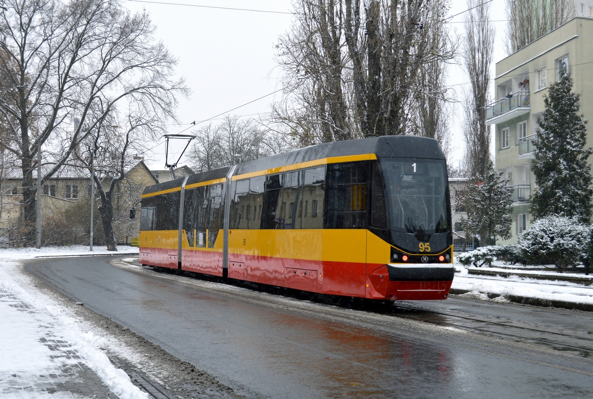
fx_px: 991
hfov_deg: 33.3
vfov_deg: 22.8
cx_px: 296
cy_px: 200
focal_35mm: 60
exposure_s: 1/160
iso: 200
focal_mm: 40
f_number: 6.3
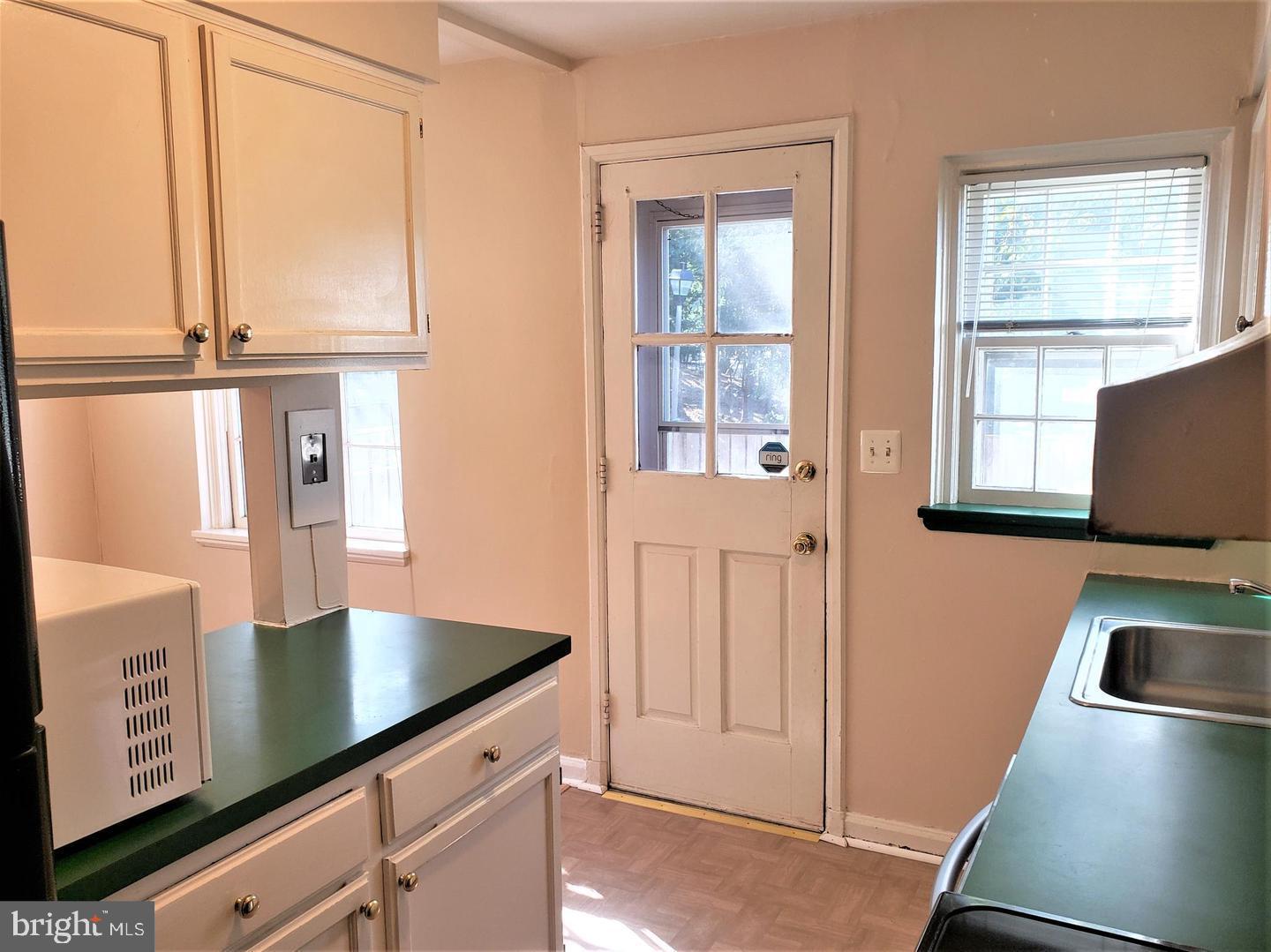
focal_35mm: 26
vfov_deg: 53.0
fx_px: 954
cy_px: 476
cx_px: 636
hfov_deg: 67.3
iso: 100
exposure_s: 1/60
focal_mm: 4.3
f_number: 2.4
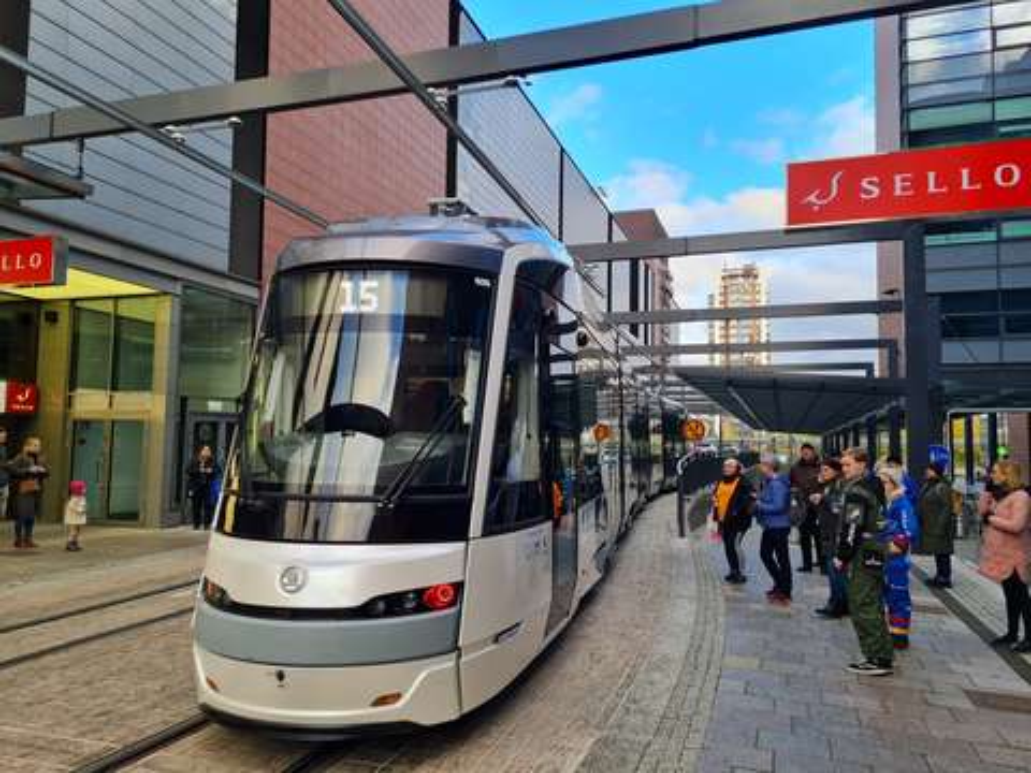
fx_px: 774
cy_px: 386
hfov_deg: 67.3
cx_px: 516
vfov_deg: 53.1
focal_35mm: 26
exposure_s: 1/187
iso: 50
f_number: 1.8
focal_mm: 5.4
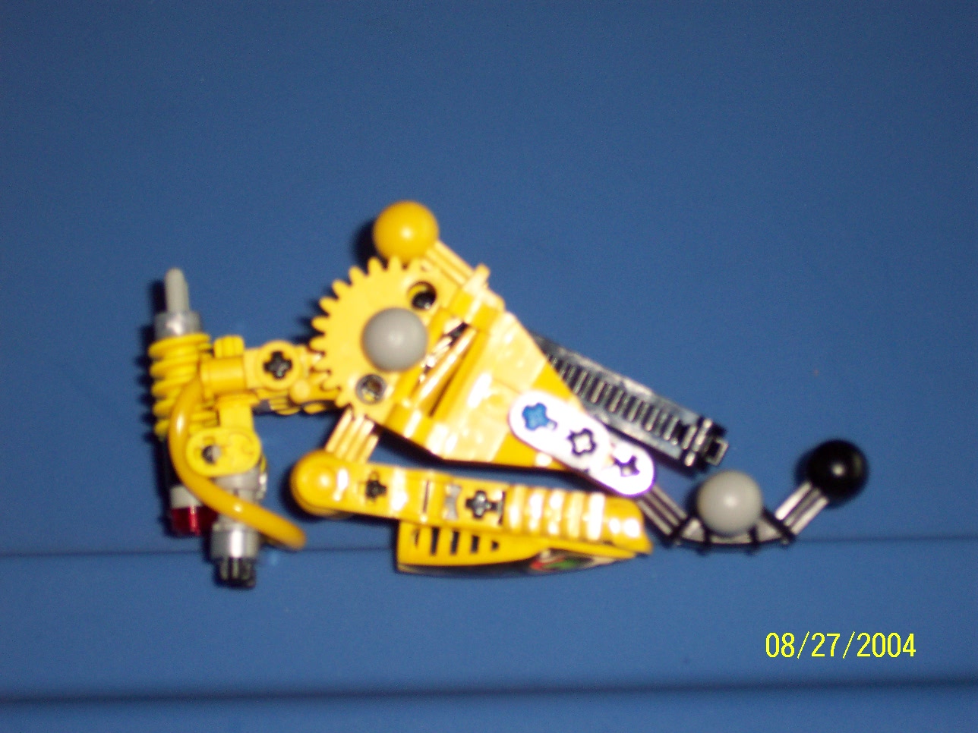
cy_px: 366
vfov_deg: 13.0
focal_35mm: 114
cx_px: 489
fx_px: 3221
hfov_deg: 17.3
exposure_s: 1/90
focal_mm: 24
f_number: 4.8
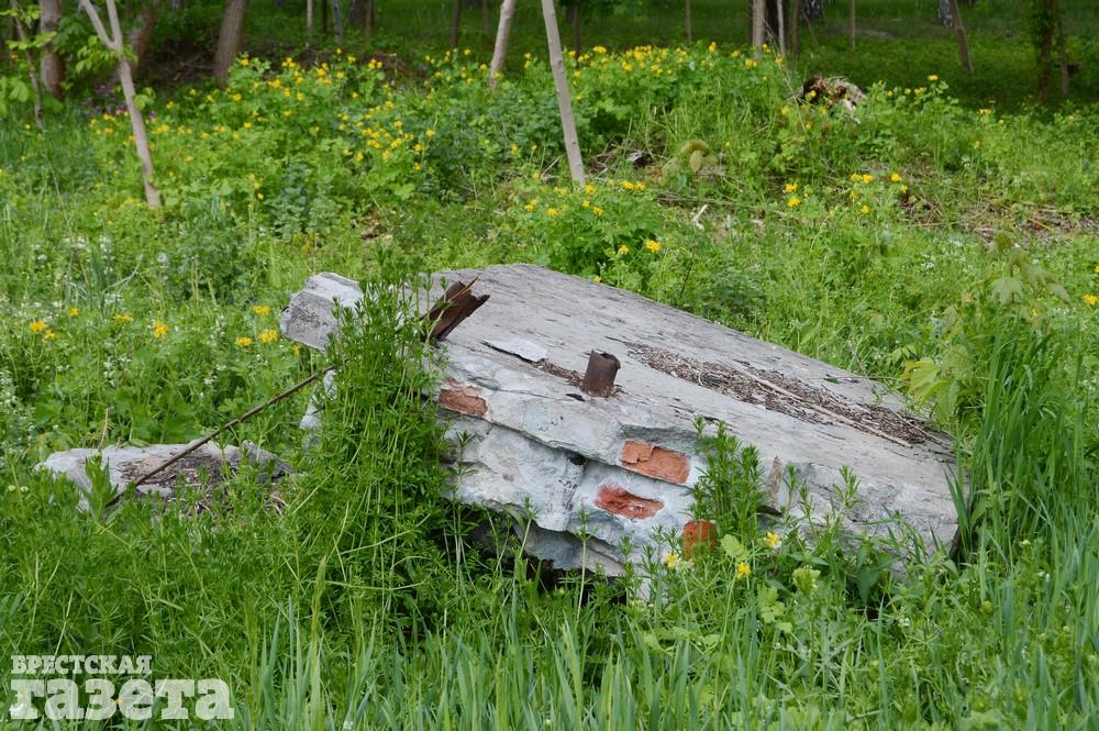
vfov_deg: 16.5
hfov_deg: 24.6
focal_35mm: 82
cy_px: 366
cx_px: 550
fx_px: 2516
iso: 400
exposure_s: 1/320
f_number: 9
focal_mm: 55
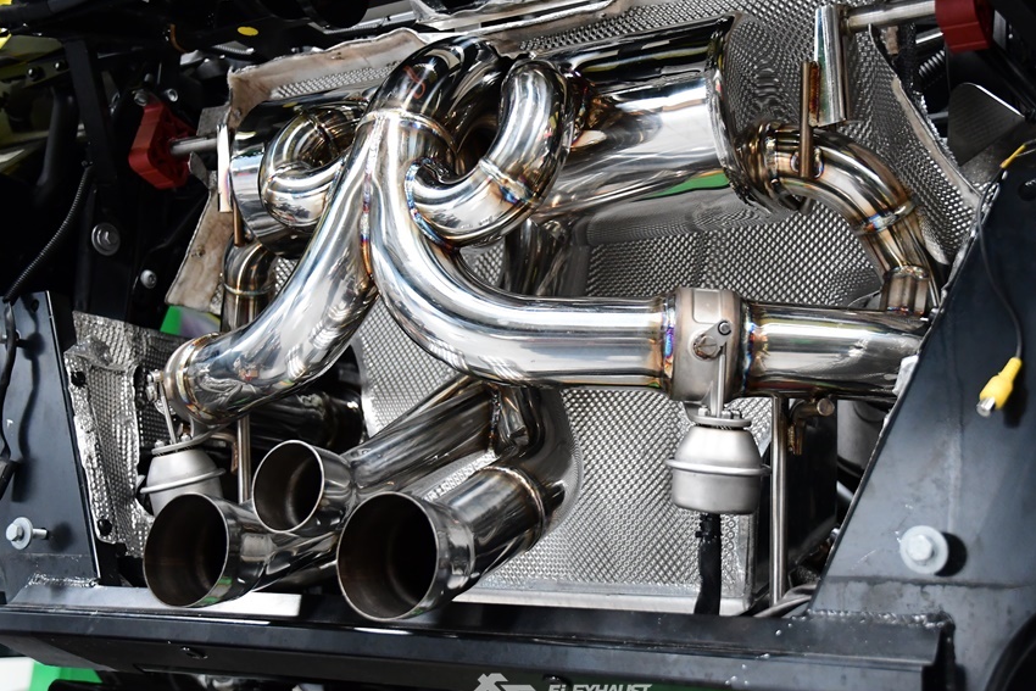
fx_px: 1353
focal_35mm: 47
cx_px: 556
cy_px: 309
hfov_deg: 41.9
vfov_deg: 28.6
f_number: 3
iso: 2500
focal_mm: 26
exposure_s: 1/250
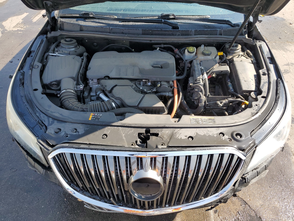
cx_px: 147
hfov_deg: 67.3
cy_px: 110
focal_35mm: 26
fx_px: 221
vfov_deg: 53.1
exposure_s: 1/769
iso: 50
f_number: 1.5
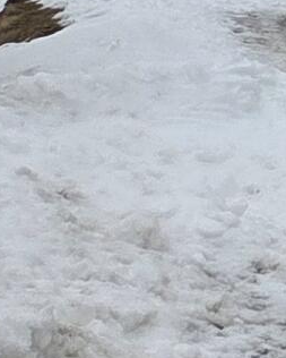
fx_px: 2253
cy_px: -347
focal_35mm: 213
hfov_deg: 5.1
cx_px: 1594
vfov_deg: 8.6
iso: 80
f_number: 1.8
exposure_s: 1/2430
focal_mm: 5.4
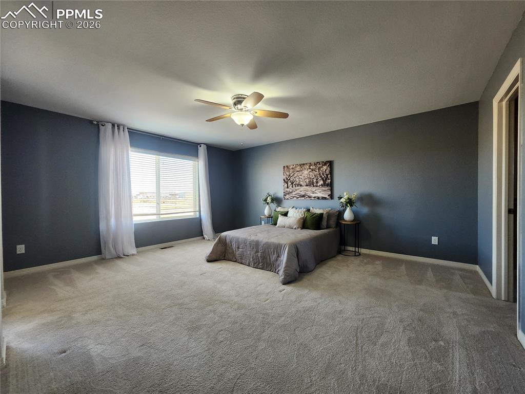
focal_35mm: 13
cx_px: 262
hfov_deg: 106.2
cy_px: 197
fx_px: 197
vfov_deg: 89.9
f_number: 2.2
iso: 200
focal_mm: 1.74
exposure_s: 1/60
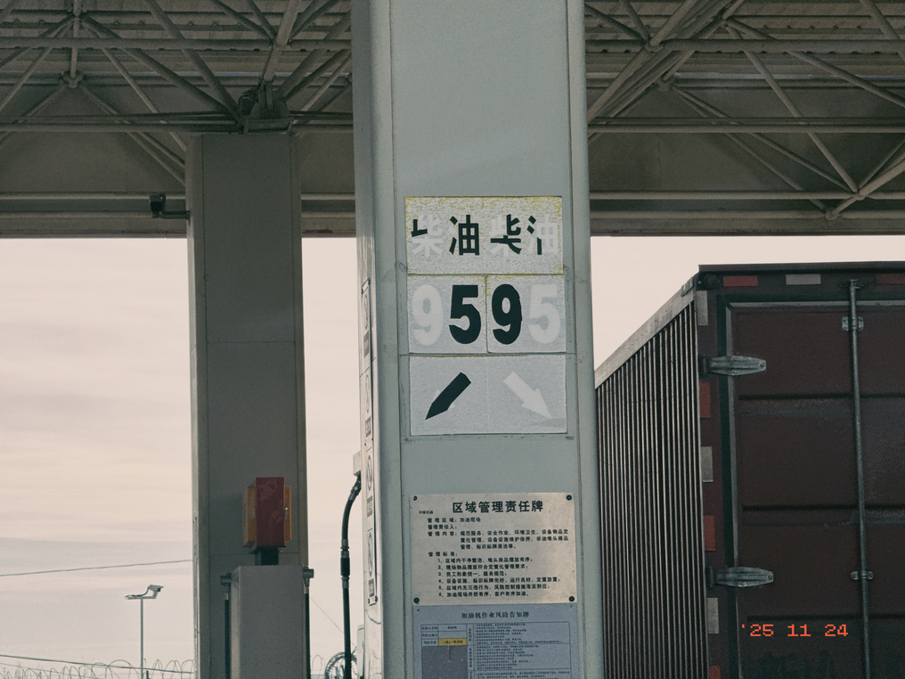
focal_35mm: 121
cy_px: 339
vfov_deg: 12.2
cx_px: 450
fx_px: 3163
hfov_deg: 16.3
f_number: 2.8
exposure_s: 1/1513
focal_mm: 15.66
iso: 50
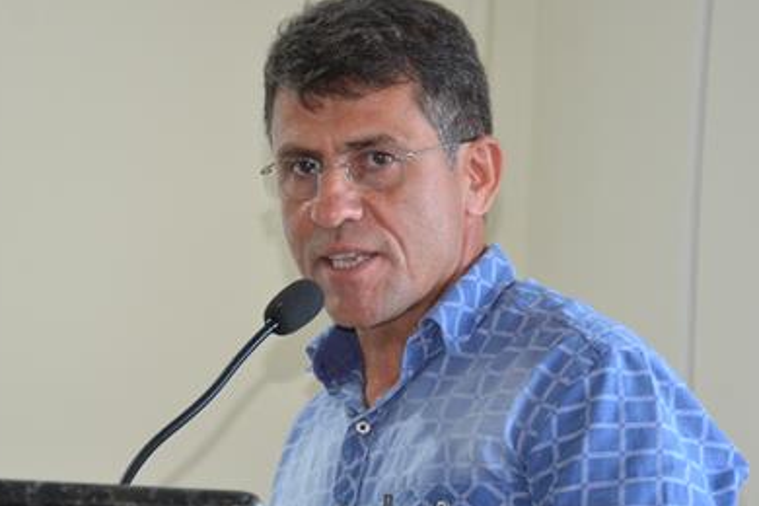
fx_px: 2336
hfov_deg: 18.4
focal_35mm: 111
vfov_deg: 12.4
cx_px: 282
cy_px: 316
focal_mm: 45
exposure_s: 1/60
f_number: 4.8
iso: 1600
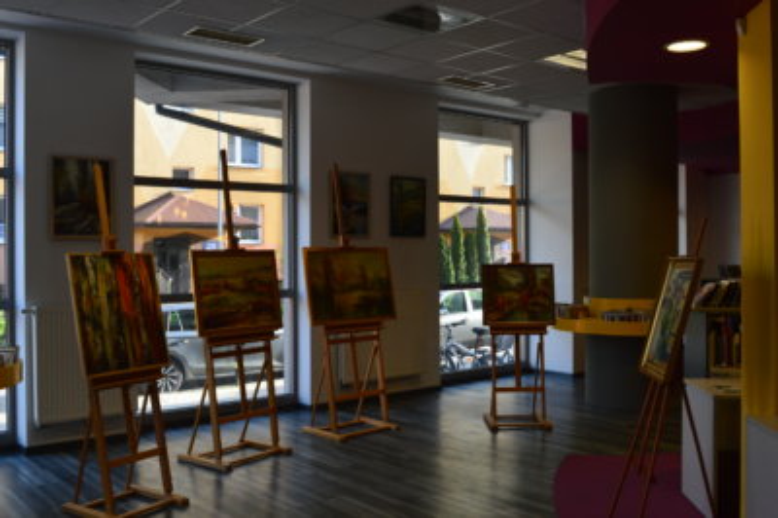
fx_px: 777
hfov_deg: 53.2
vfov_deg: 36.8
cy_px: 259
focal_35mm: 36
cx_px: 389
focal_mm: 24
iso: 560
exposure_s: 1/60
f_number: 8
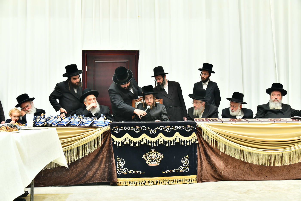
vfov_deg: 29.9
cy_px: 100
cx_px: 150
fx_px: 376
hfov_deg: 43.6
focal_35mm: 45
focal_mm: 45
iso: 1250
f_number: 5.6
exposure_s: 1/100
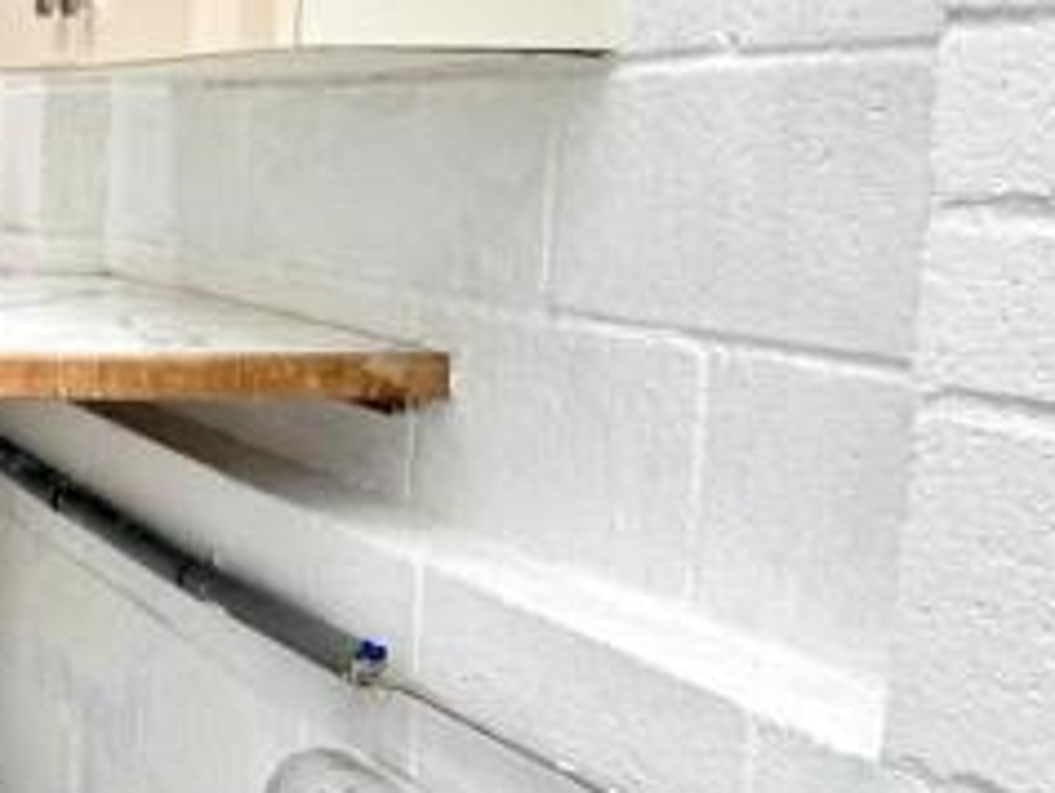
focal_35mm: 59
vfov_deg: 24.8
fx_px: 1799
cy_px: 327
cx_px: -158
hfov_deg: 29.0
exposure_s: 1/192
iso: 80
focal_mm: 6.76
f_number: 1.78
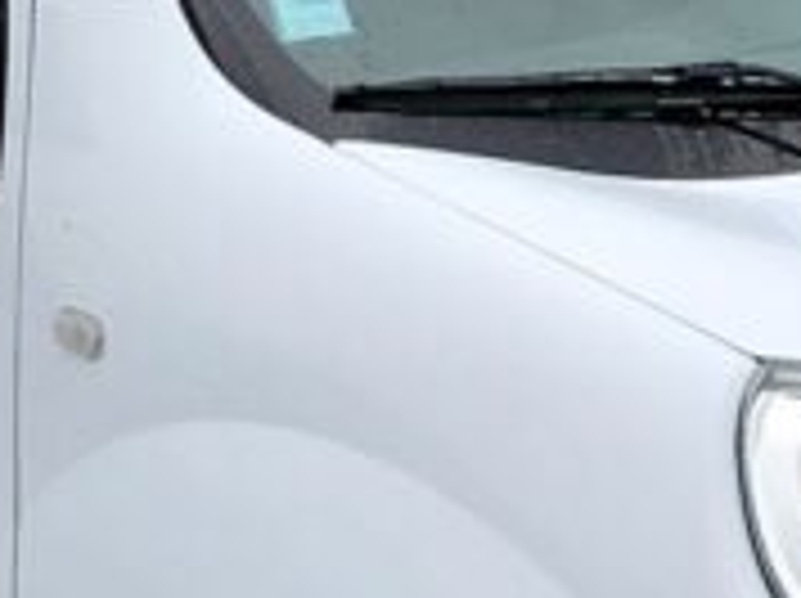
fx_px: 2496
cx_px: 724
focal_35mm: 108
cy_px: 549
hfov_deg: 17.9
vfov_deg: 13.5
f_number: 1.8
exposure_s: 1/699
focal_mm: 5
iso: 50
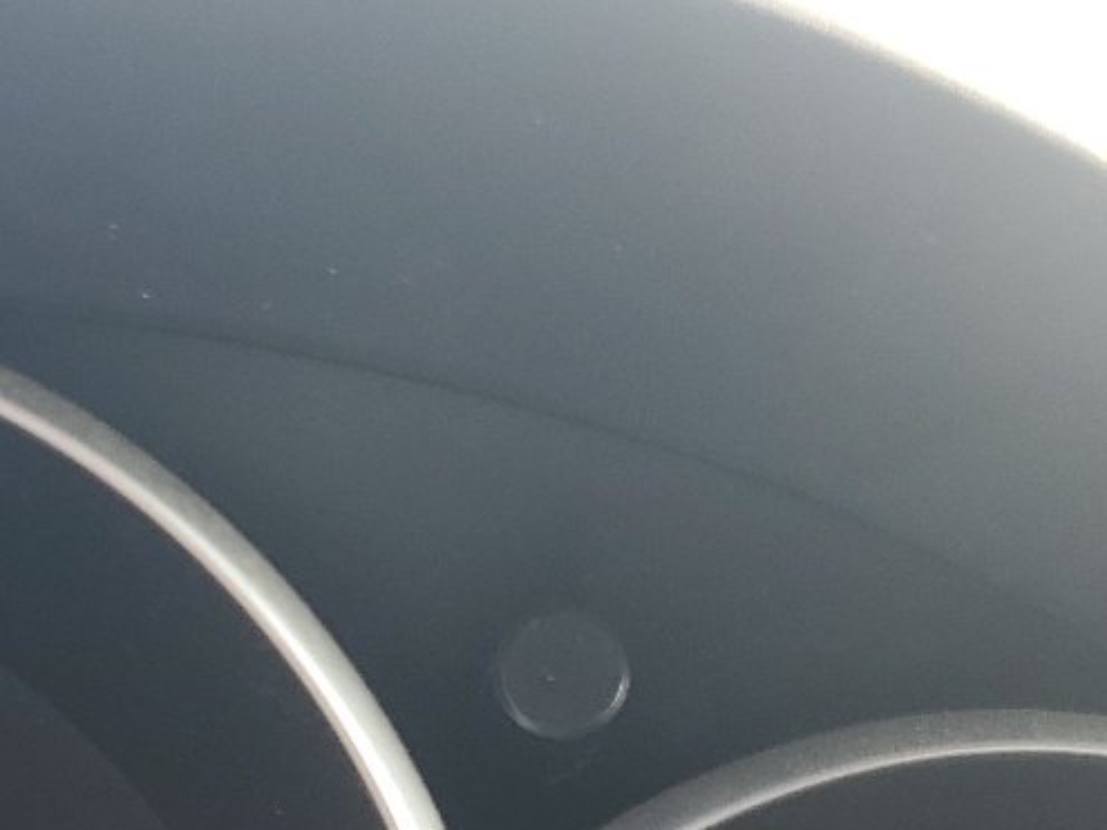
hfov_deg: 22.3
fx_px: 2686
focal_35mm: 84
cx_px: -36
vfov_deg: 15.8
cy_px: 1338
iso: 50
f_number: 1.5
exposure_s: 1/141
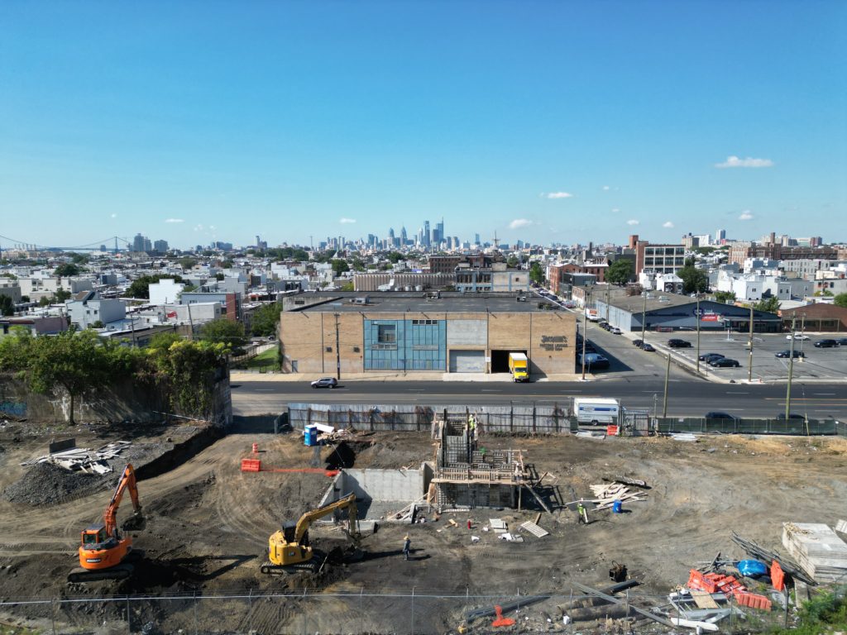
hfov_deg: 71.6
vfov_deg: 56.8
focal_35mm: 24
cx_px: 424
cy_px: 318
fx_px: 587
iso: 110
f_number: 1.7
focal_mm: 6.72
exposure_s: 1/2500
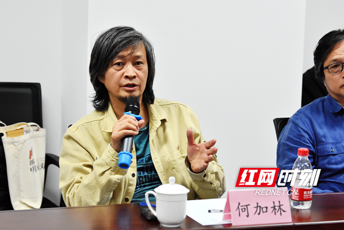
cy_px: 115
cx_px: 172
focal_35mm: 117
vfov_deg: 11.7
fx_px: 1119
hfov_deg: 17.5
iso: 2500
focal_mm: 78
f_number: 4
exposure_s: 1/250
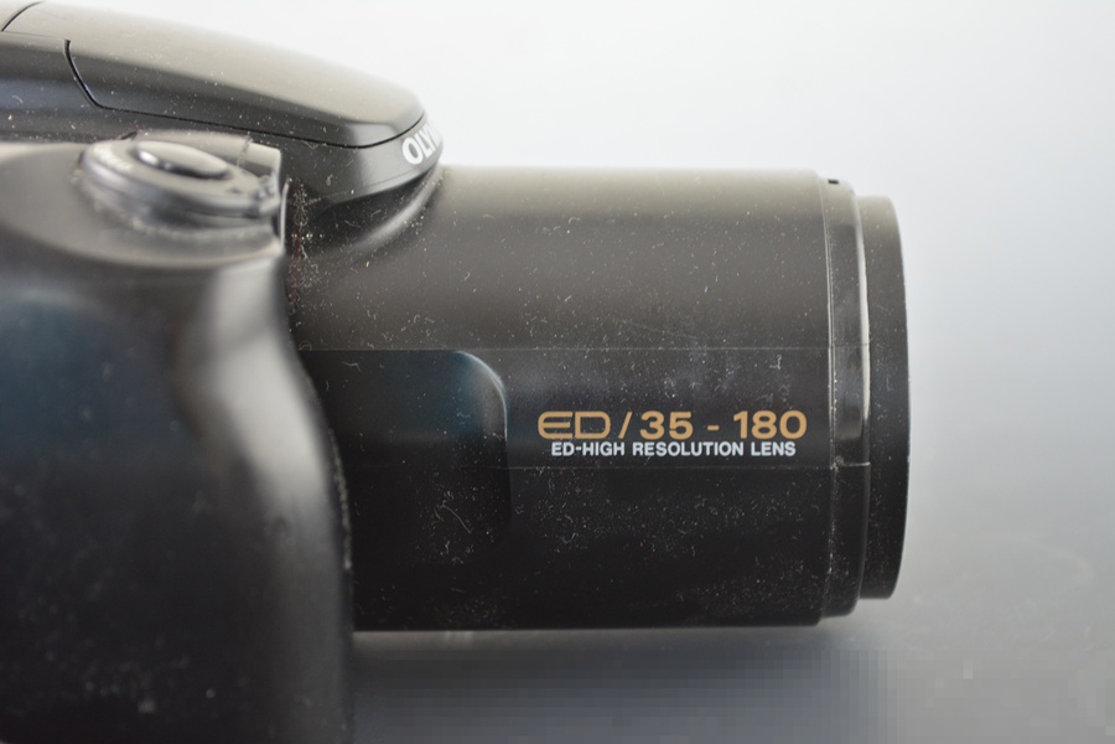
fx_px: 2555
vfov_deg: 16.6
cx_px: 558
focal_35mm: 82
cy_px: 372
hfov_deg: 24.6
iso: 800
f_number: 5.6
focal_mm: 55
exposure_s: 1/60
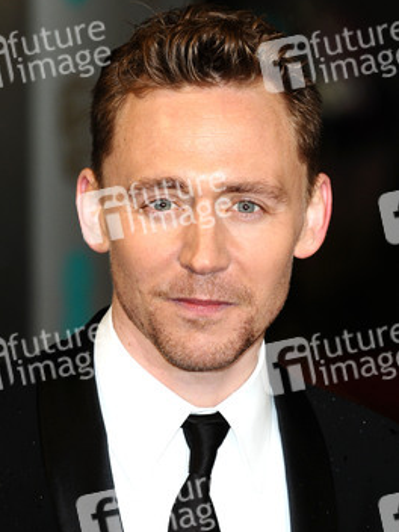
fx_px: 3651
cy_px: 284
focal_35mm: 238
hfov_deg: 6.3
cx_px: 199
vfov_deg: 8.3
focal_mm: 145
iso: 320
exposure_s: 1/200
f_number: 4
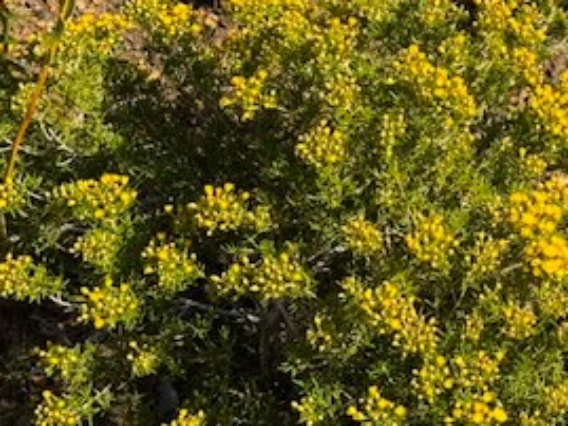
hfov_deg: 16.6
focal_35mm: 114
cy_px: 72
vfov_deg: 12.9
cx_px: 669
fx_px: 1871
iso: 80
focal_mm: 6.76
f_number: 1.78
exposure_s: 1/2146
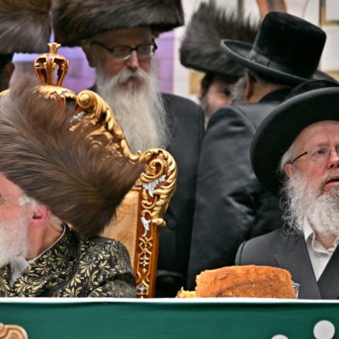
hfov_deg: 4.4
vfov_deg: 4.4
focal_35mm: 396
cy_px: 221
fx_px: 4388
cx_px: -31
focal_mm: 200
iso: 320
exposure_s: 1/400
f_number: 2.8
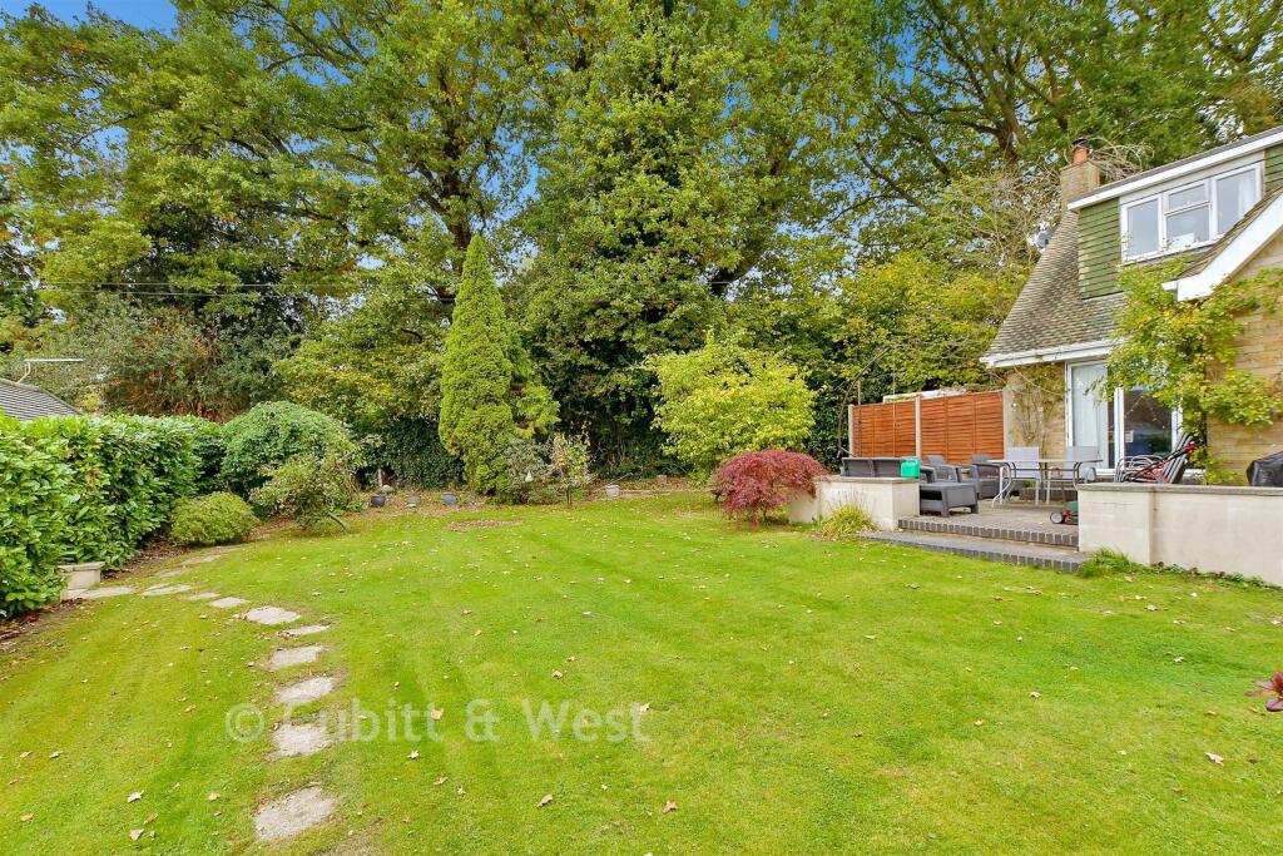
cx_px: 642
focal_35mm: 15
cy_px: 428
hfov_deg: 100.4
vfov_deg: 77.3
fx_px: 535
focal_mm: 10
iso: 160
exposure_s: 1/80
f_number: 8
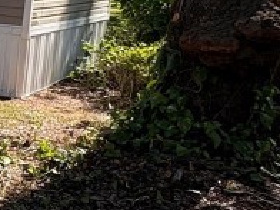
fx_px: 590
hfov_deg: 17.2
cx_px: -314
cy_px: 31
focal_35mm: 73
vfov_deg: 19.9
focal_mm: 2.22
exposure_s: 1/479
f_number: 2.2
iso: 50
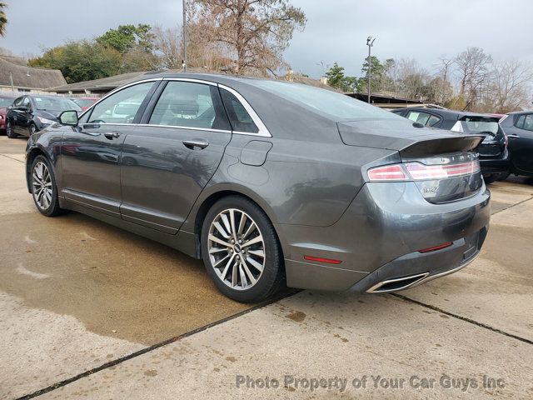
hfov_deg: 67.3
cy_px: 200
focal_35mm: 26
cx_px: 266
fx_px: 400
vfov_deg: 53.1
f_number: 2.4
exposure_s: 1/120
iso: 160
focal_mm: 4.3
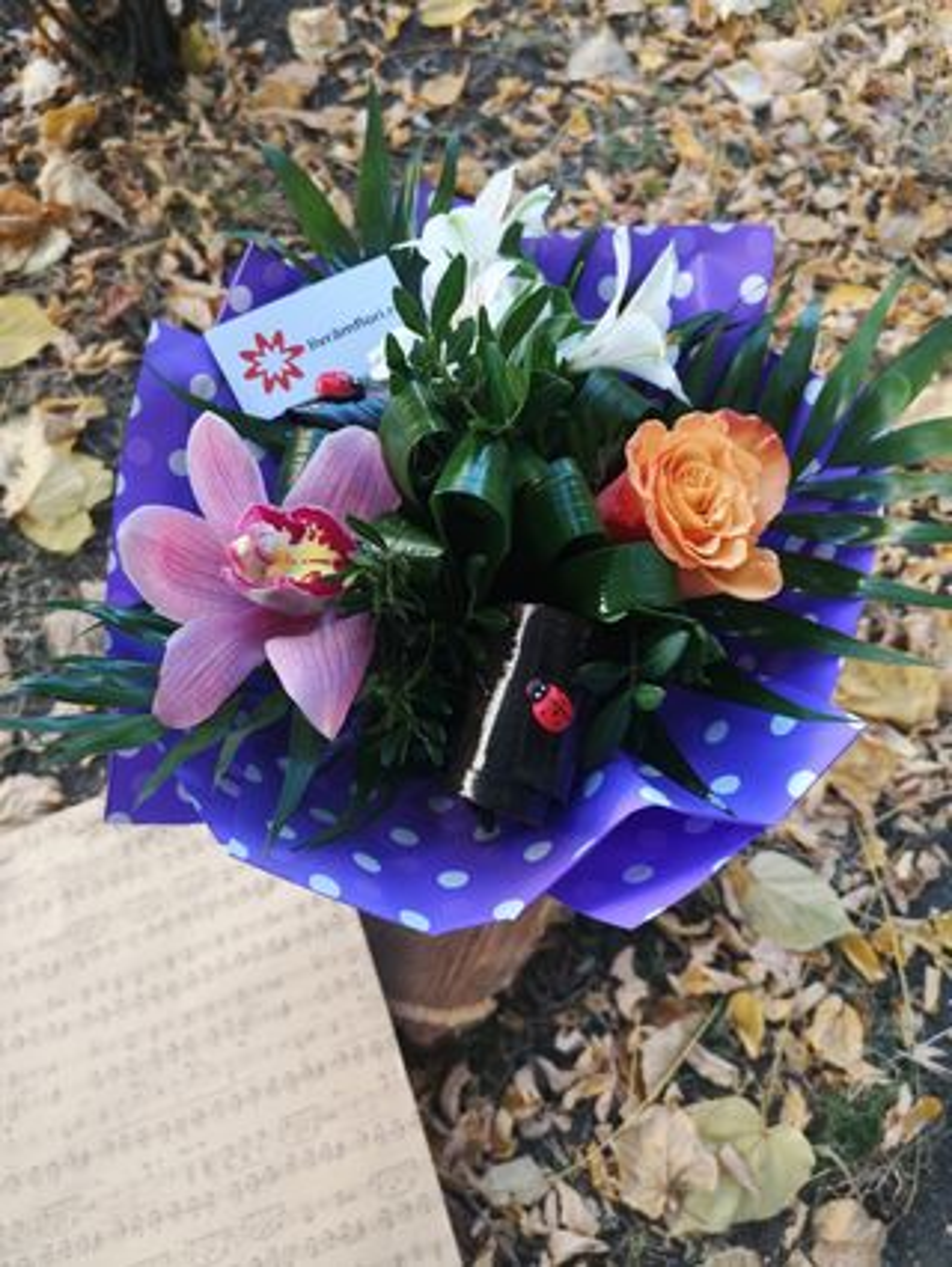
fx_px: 989
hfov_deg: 51.4
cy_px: 634
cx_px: 476
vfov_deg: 65.3
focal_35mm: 27
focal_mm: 3.95
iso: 64
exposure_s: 1/90
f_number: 1.8
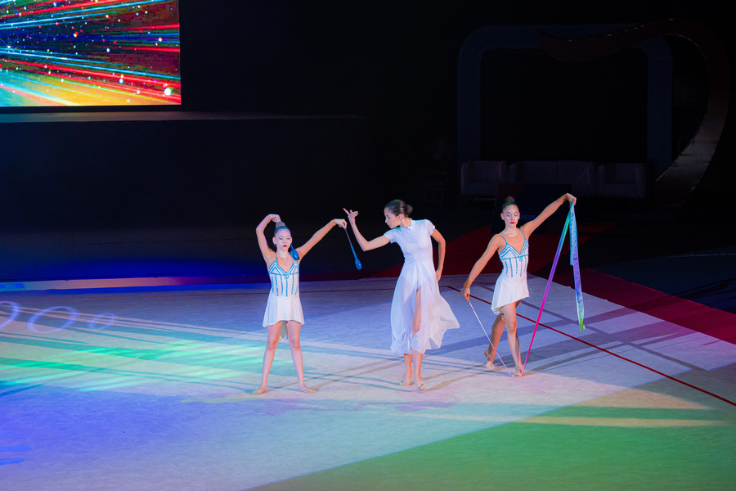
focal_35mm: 105
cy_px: 246
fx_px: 2146
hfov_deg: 19.5
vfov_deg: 13.0
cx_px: 368
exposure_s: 1/500
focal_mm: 70
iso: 2000
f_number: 2.8
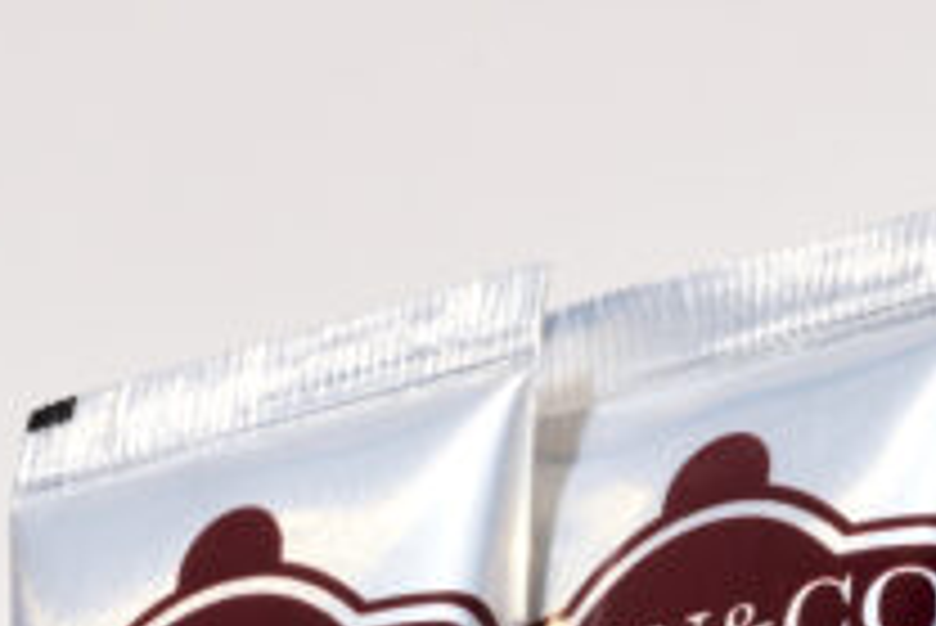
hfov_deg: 4.0
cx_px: 796
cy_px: 921
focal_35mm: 516
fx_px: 13425
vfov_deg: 2.7
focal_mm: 105
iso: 64
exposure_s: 1/160
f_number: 22
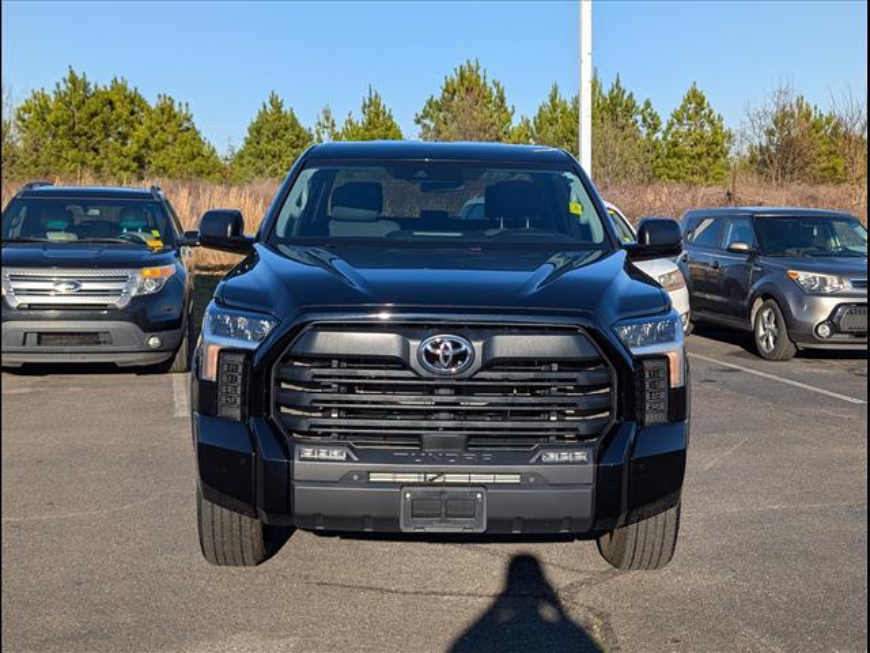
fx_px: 1232
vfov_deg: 29.7
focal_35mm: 49
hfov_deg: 38.9
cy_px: 326
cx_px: 435
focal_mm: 6.9
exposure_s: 1/1250
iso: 20
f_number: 1.68
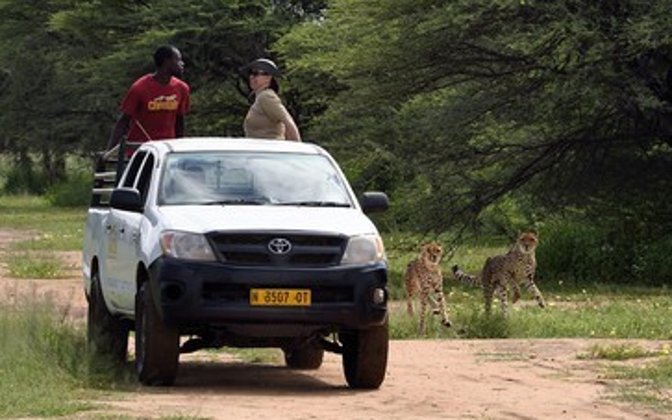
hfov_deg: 8.9
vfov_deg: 5.6
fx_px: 4323
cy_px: 211
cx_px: 328
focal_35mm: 236
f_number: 10
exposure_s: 1/640
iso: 400
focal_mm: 200
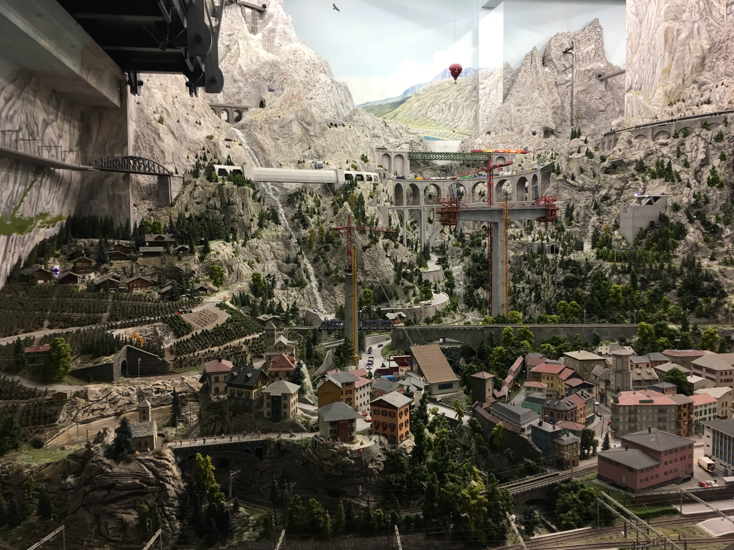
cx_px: 367
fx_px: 615
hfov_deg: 61.7
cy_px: 275
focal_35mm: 29
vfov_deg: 48.2
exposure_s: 1/17
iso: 40
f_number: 2.2
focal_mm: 4.15
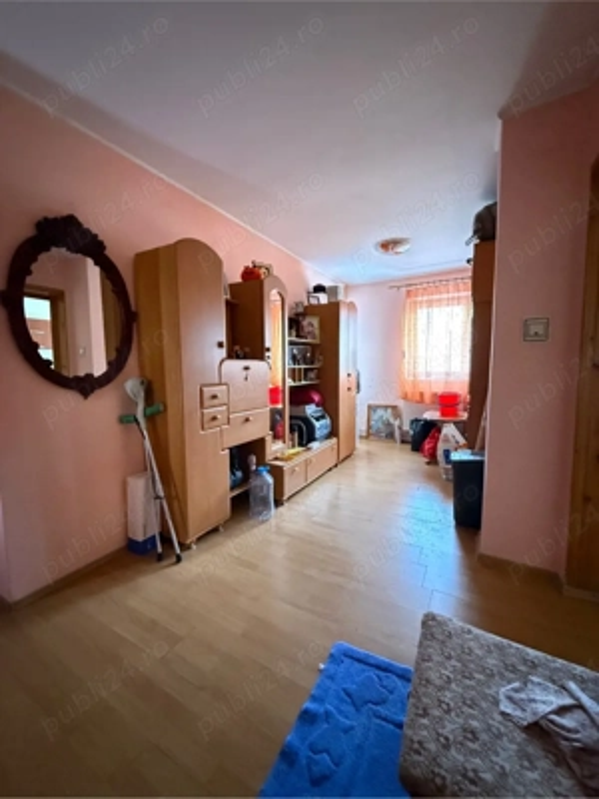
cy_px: 400
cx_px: 300
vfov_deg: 102.1
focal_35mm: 14
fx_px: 323
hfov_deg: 85.7
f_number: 2.2
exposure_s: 1/40
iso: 1600
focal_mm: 2.22
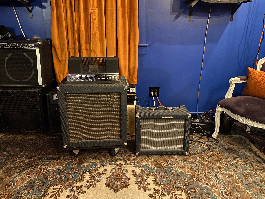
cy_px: 100
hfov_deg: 67.3
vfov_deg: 53.1
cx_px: 132
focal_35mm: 26
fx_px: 199
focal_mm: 4.25
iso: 500
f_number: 1.8
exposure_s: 1/10
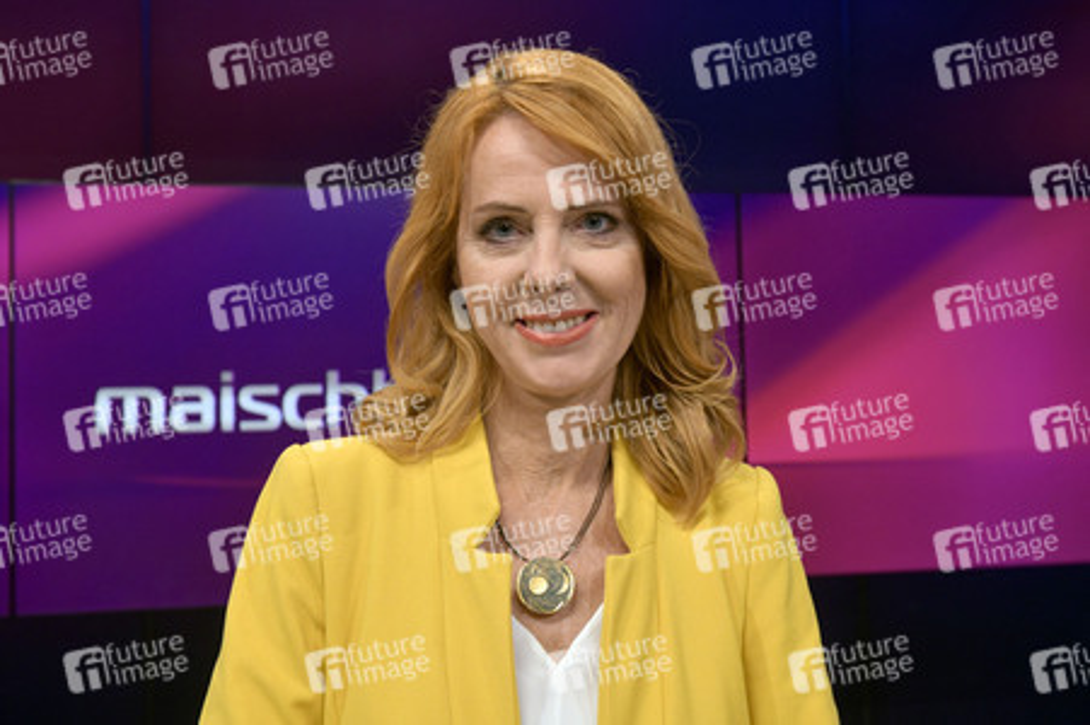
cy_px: 362
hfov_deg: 43.6
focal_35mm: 45
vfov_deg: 29.8
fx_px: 1361
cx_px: 545
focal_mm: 45
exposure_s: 1/250
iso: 1600
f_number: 5
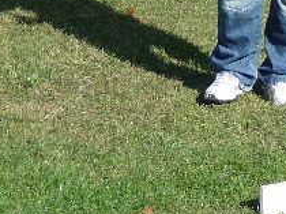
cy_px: -135
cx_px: 501
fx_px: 1824
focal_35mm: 221
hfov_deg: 8.6
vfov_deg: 6.6
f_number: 4.4
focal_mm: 9.8
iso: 100
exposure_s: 1/500
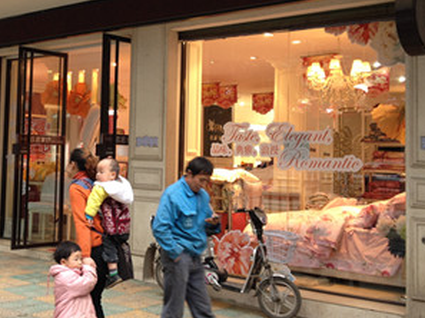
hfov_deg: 32.2
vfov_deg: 24.6
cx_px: 116
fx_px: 723
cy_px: 107
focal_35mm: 59
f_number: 2.4
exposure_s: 1/24
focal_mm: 4.28
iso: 50
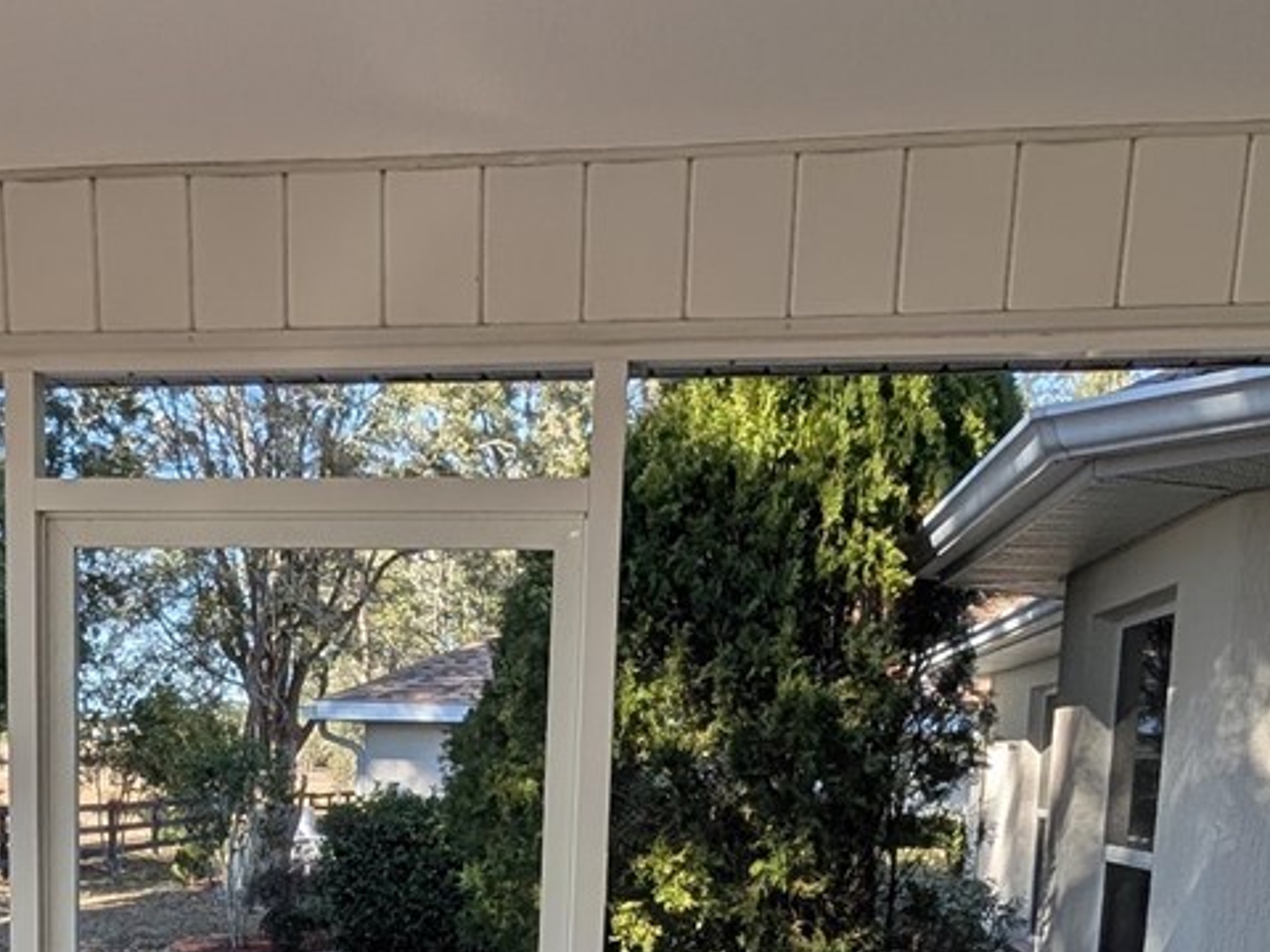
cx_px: 439
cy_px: 973
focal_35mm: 40
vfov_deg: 32.7
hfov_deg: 46.2
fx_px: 1468
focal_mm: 2.23
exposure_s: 1/290
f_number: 1.95
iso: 36
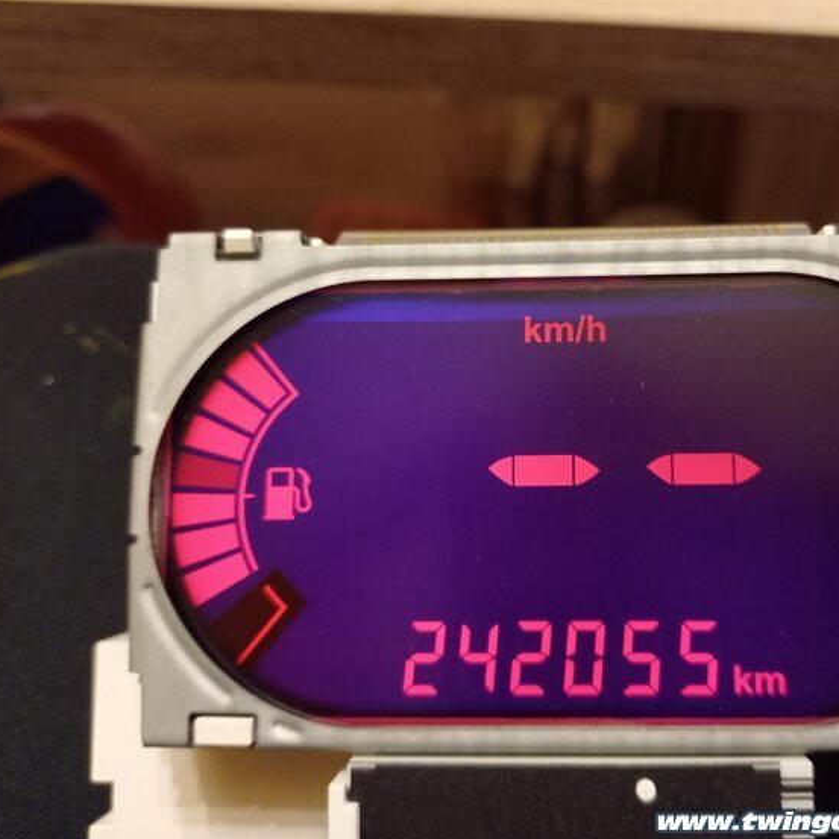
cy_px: 421
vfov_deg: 54.0
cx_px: 536
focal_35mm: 30
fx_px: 823
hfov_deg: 53.3
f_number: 1.8
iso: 1250
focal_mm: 4.65
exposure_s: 1/16.7
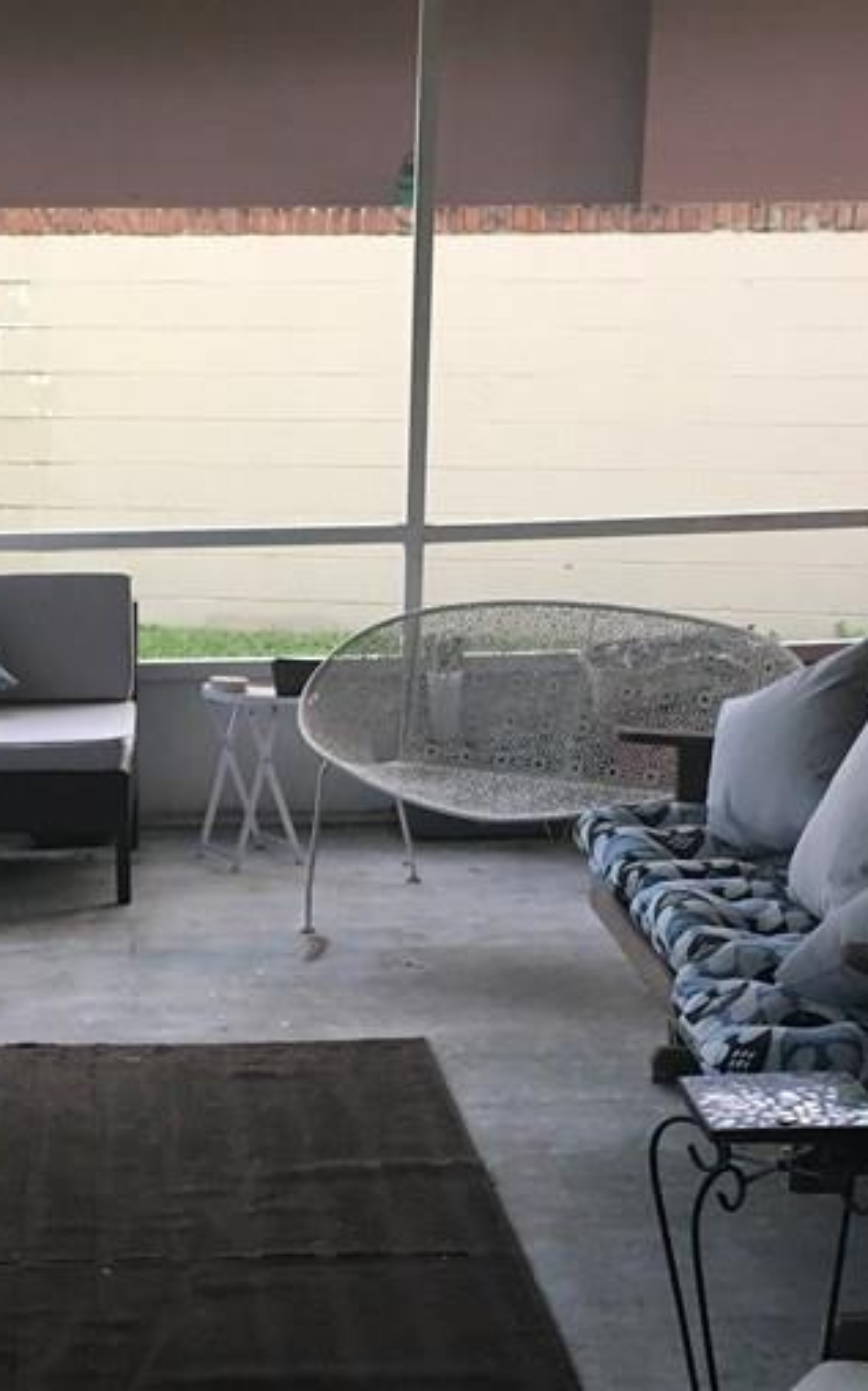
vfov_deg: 32.9
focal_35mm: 62
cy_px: 821
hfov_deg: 20.5
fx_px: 2349
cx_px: 96
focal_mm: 4.15
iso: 80
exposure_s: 1/30
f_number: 2.2
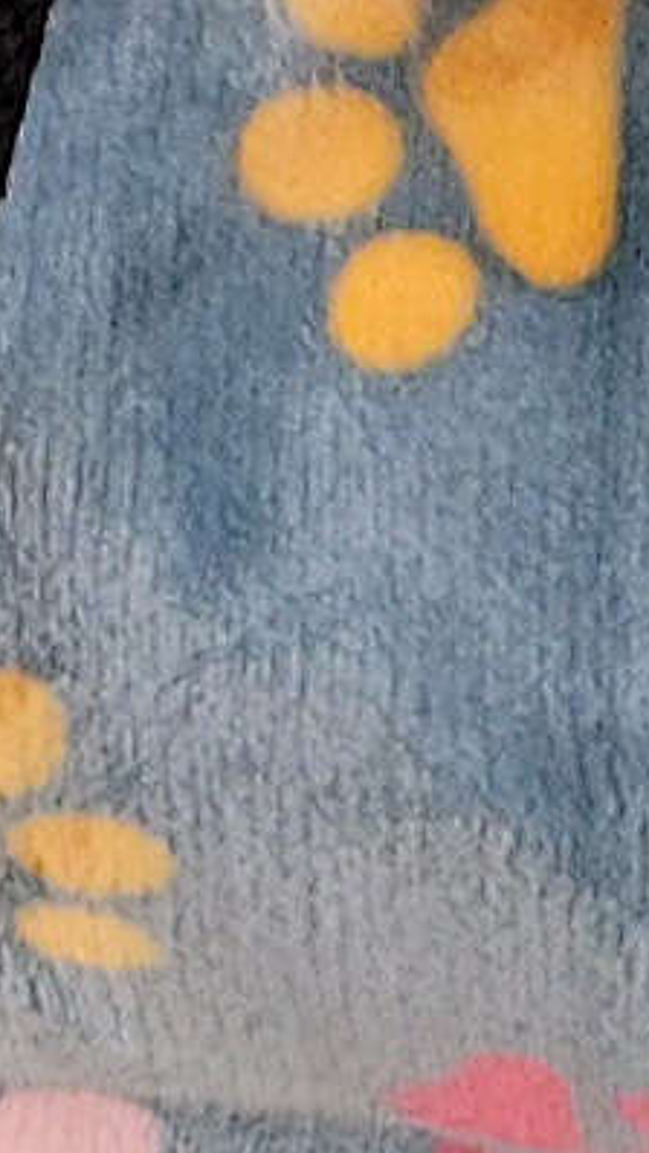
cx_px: -2257
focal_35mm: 287
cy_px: -2135
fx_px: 8777
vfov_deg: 6.9
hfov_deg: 3.9
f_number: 1.8
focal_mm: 5.4
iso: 200
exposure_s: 1/60.2
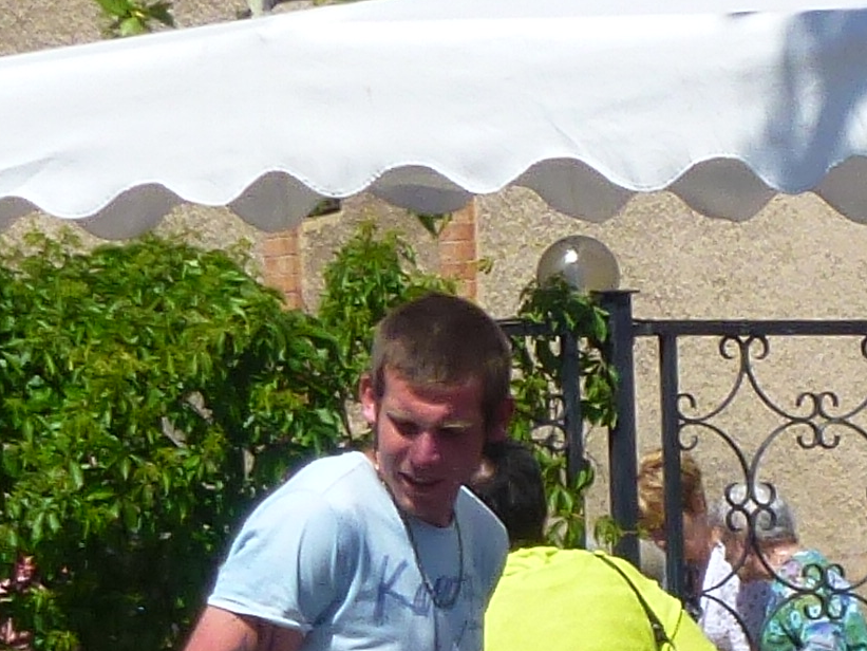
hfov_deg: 3.6
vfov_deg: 2.7
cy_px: 895
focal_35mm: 547
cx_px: 1070
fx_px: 13702
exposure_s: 1/640
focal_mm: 17.3
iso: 100
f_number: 5
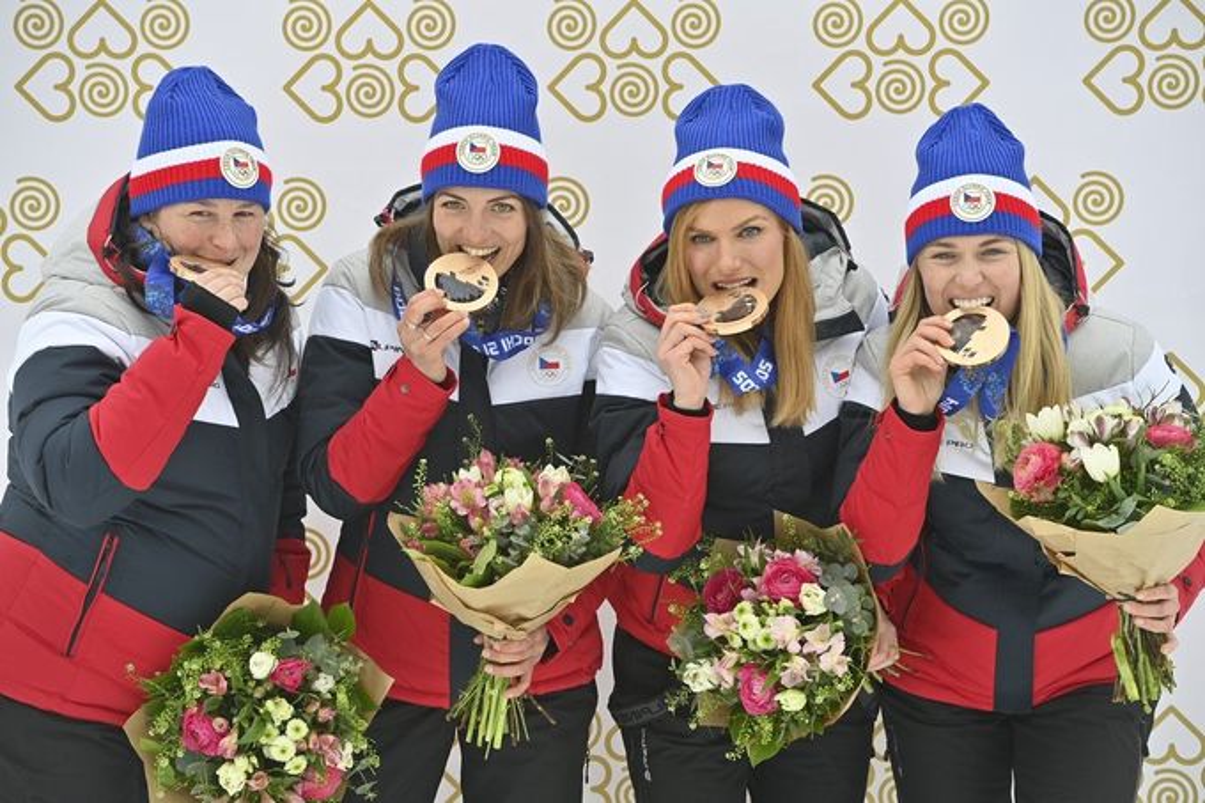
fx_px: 5019
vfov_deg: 9.1
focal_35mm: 150
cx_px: 602
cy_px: 402
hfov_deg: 13.7
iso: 400
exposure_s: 1/200
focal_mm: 150
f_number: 5.6
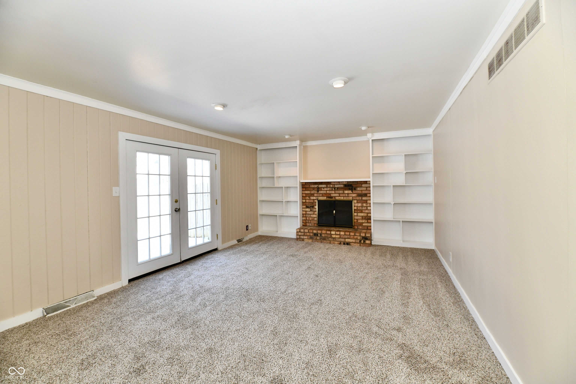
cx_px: 288
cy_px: 192
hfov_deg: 104.3
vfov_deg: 81.2
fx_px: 224
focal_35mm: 14
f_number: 6.3
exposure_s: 1/125
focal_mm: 14
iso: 640
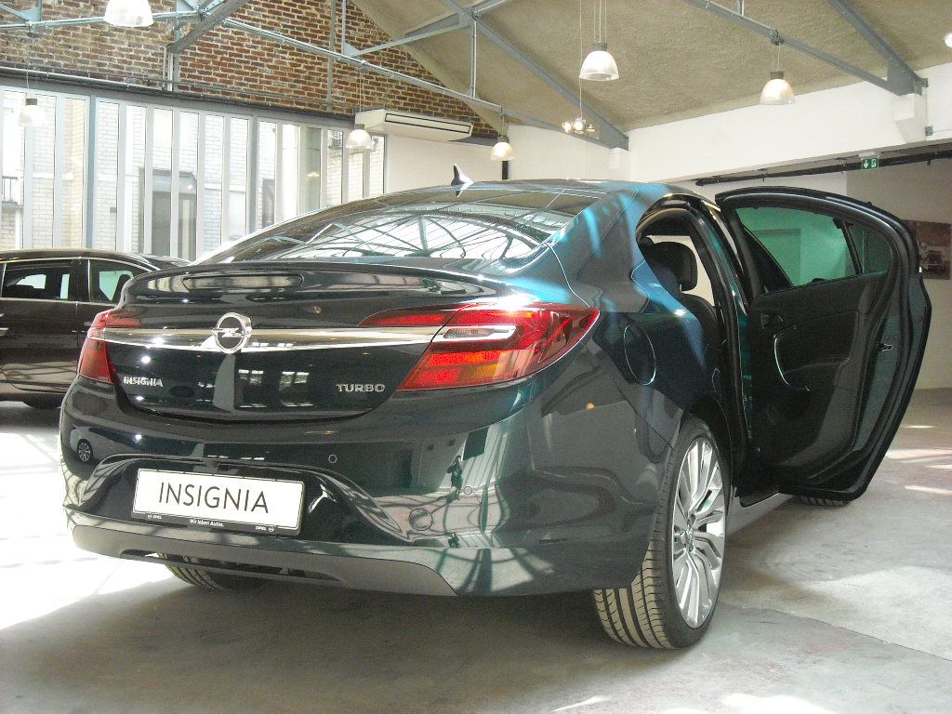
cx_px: 476
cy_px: 357
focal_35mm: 44
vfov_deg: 32.9
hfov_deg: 42.9
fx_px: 1210
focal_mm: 7.1
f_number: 3.1
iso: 475
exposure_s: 1/250
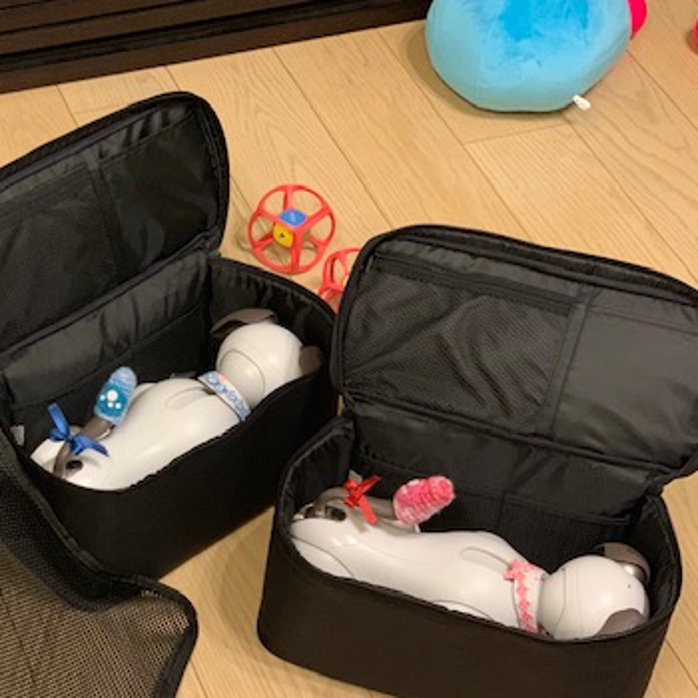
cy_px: 431
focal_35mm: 84
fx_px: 1916
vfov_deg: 20.6
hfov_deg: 20.3
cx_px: 112
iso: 320
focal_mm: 6
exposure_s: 1/33
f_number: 2.4
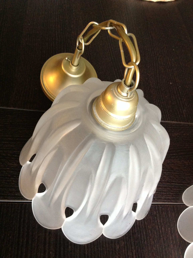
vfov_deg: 52.7
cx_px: 96
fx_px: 261
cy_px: 129
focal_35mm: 35
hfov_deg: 40.6
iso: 320
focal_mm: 4.28
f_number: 2.4
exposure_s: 1/15
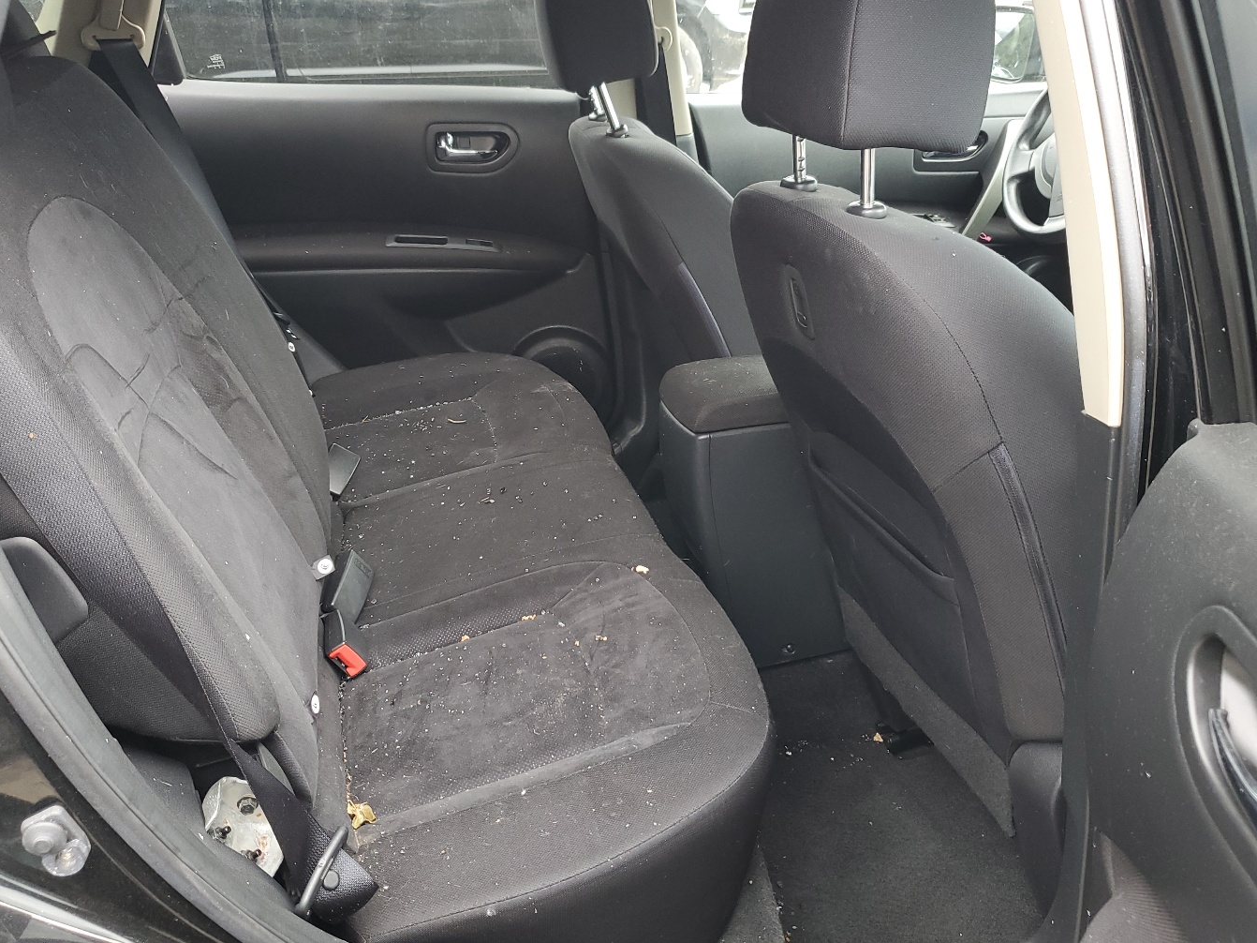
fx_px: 1125
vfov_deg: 45.4
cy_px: 427
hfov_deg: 58.4
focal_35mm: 31
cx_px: 613
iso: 66
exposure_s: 1/120
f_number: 1.5
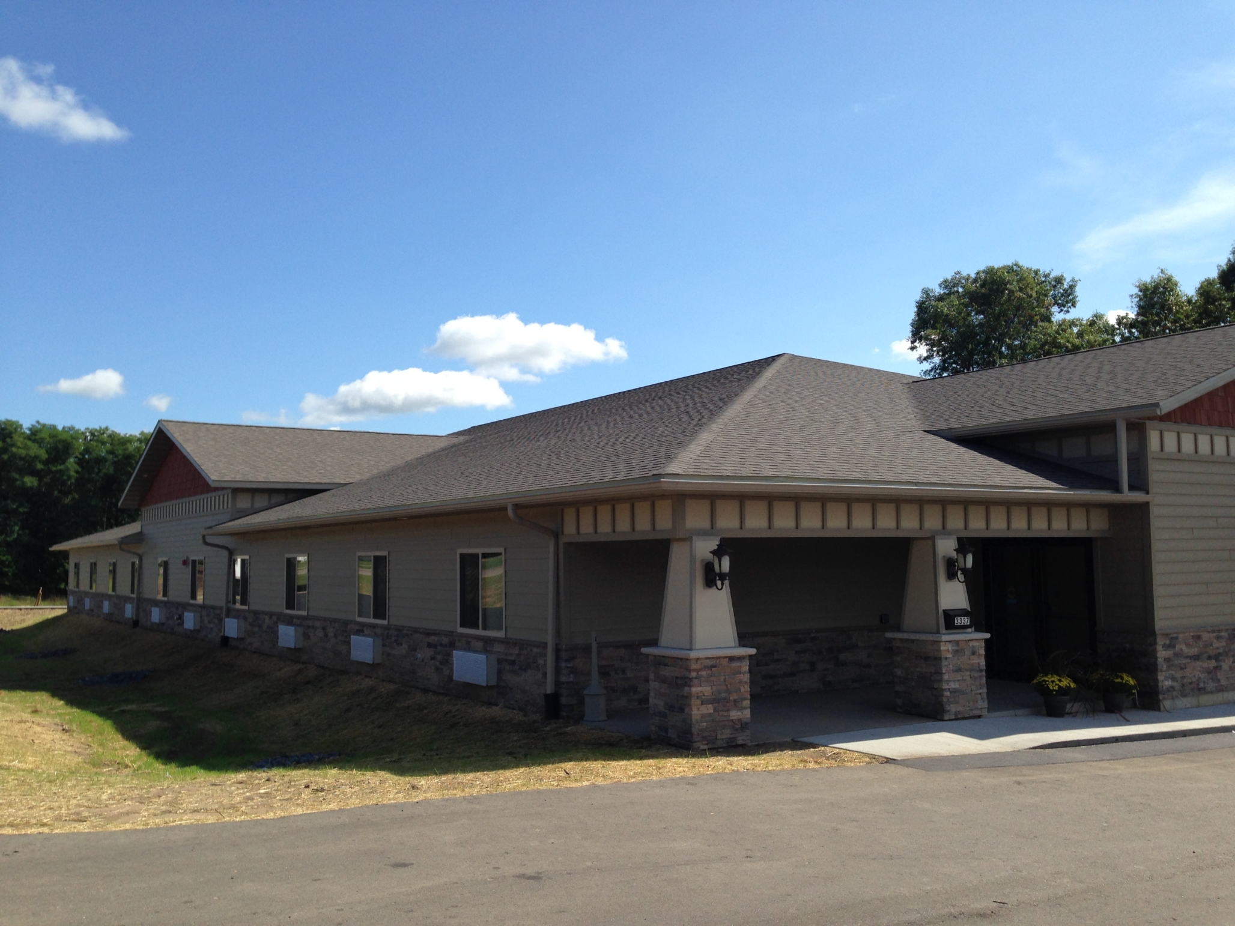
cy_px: 463
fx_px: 1177
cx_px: 618
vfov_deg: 42.9
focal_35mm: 33
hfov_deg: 55.4
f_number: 2.4
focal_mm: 4.12
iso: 50
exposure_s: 1/1550
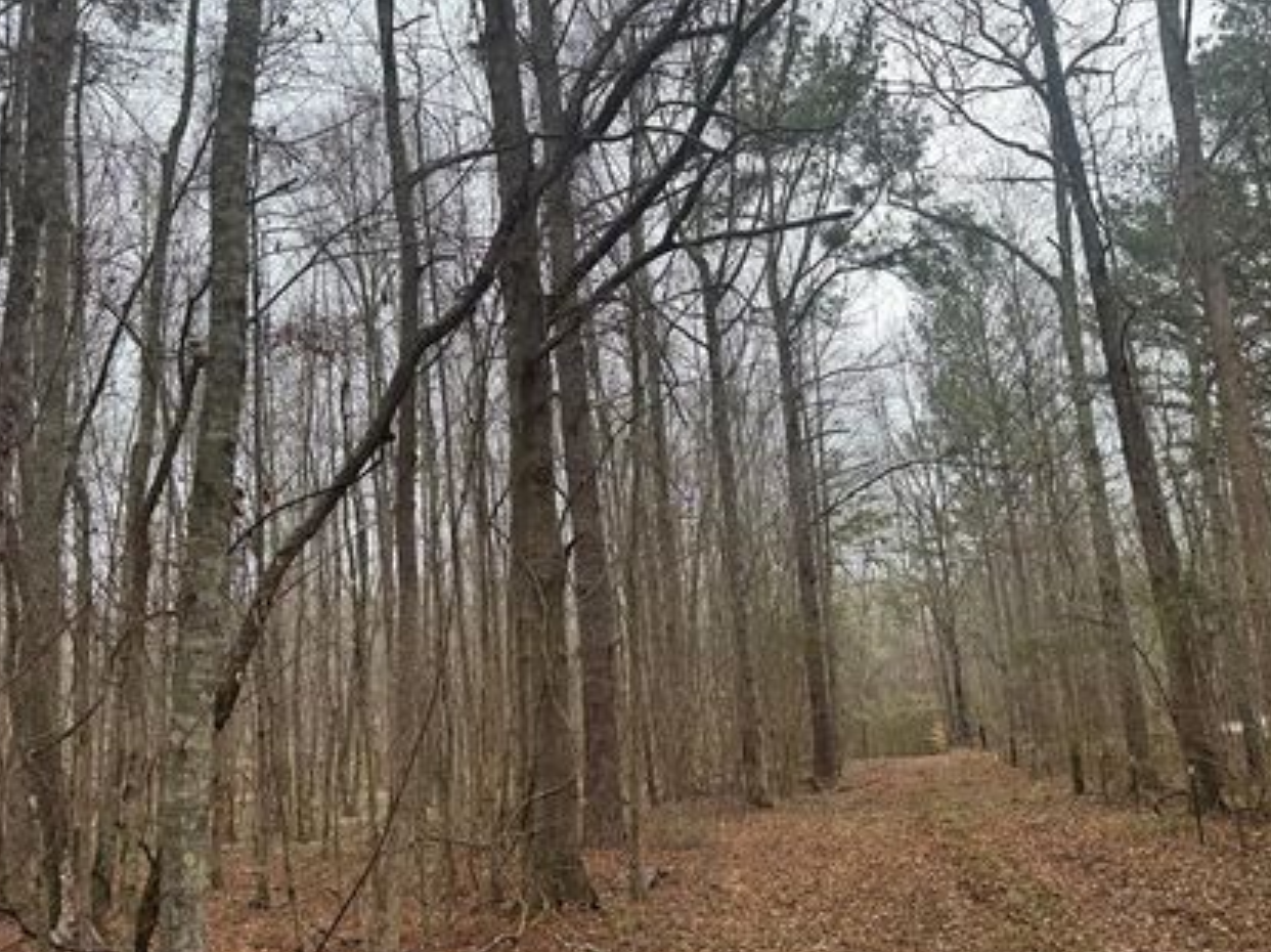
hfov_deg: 61.7
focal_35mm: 29
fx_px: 1064
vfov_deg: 48.0
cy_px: 542
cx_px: 669
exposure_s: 1/966
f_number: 1.78
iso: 80
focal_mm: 6.76
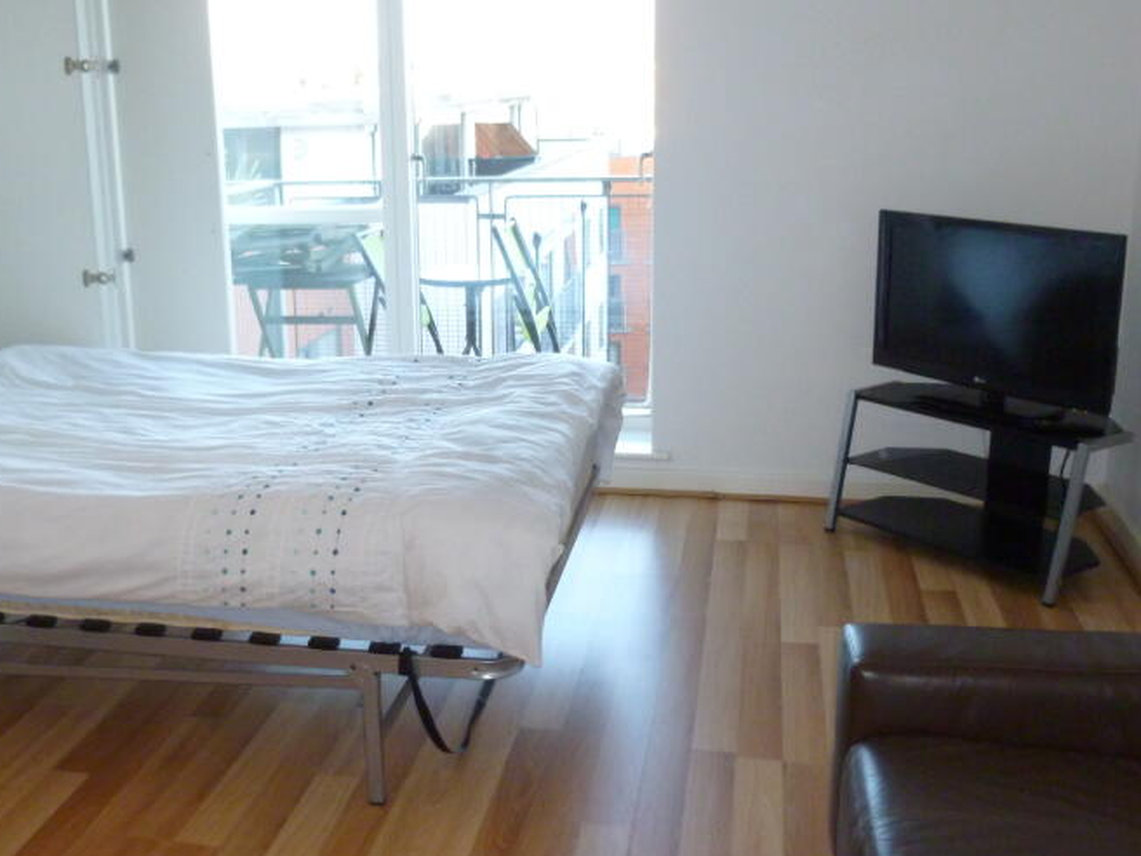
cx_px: 419
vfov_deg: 36.8
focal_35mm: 39
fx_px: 1286
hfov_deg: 47.4
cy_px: 431
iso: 250
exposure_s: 1/60
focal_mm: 4.5
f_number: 3.1
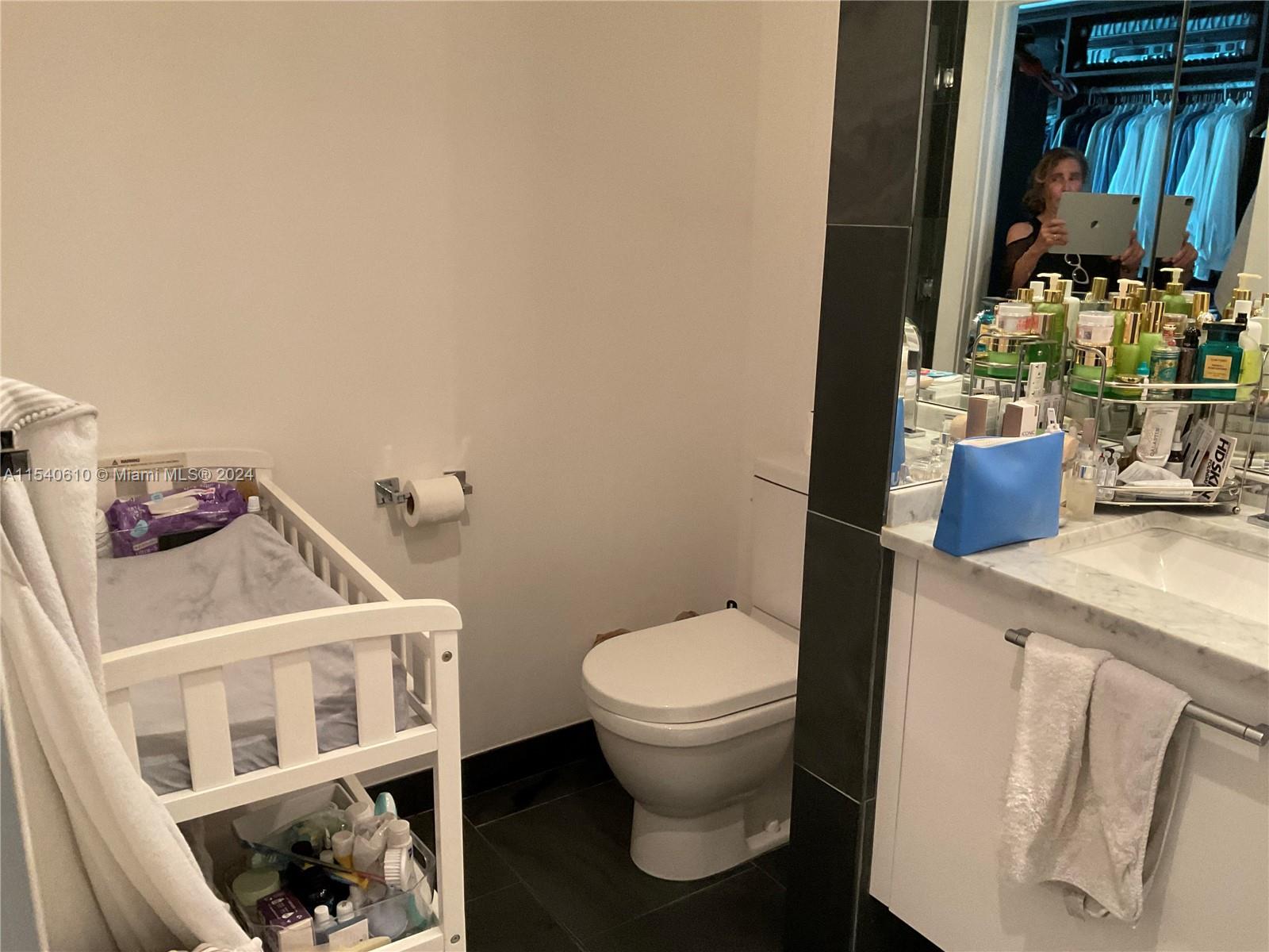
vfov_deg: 48.2
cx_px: 634
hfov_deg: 61.7
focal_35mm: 29
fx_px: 1063
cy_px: 476
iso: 250
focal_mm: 3
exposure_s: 1/60
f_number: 1.8
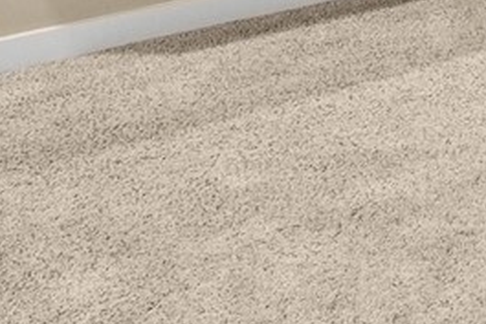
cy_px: -384
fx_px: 1121
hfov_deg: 17.0
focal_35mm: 83
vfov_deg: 13.4
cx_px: 1011
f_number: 7.1
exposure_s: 1/2
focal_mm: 13
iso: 1000
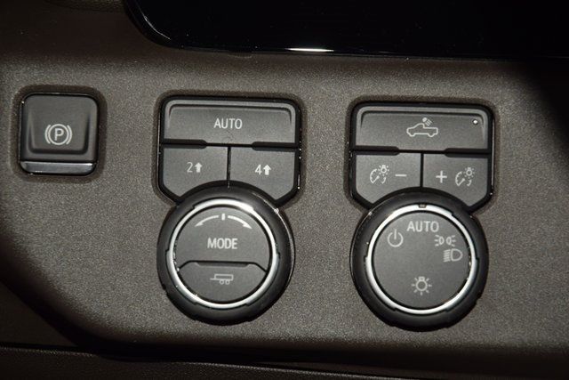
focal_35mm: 105
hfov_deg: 19.5
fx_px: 1660
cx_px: 284
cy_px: 190
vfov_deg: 13.0
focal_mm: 70
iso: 100
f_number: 8
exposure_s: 1/125
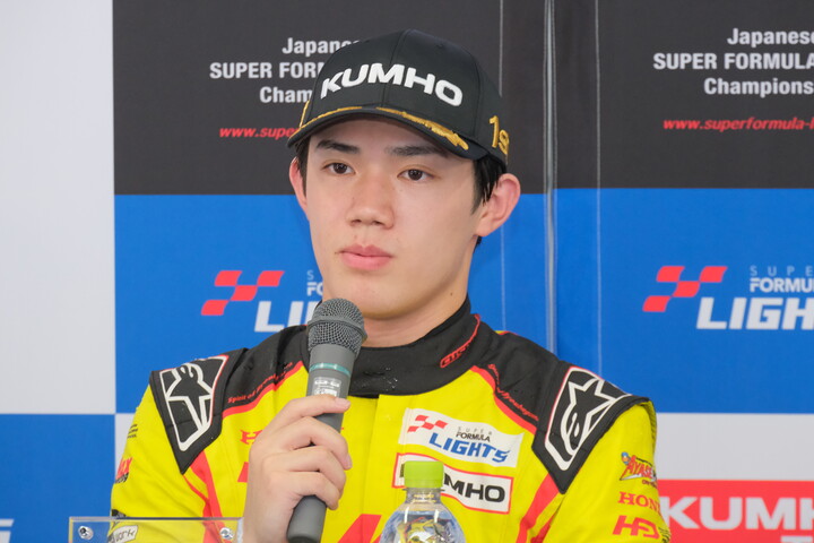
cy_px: 272
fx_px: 4092
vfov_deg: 7.6
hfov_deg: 11.4
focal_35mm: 181
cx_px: 407
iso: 3200
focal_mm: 120.6
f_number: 8
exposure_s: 1/90
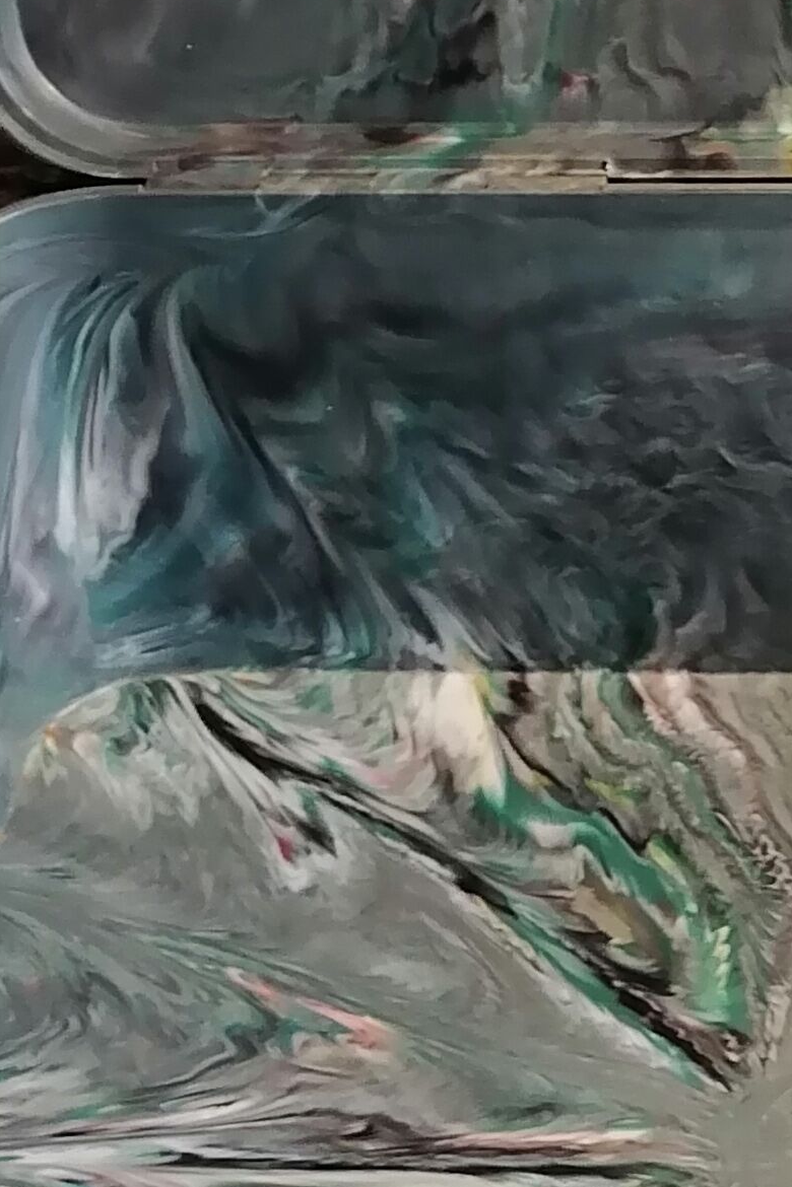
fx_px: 3168
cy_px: 180
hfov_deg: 14.0
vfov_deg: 20.9
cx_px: 805
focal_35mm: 96
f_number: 1.8
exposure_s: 1/33.3
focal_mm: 5.3
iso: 250
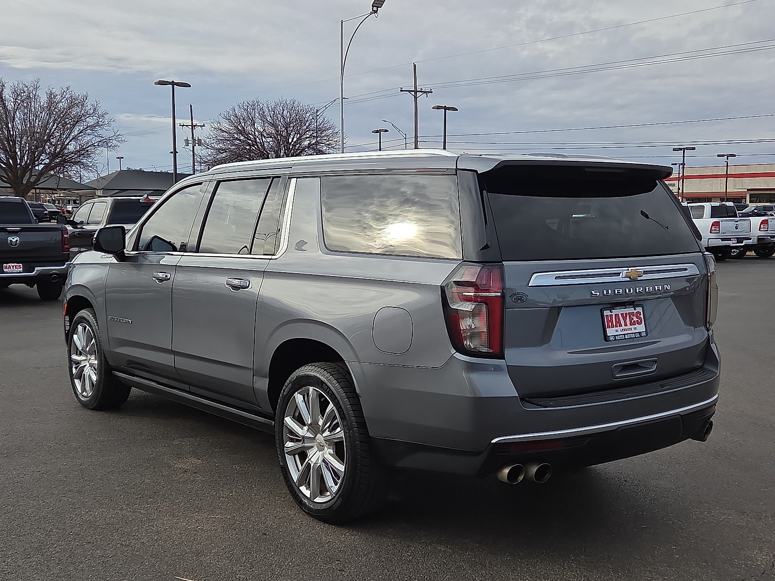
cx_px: 388
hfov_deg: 46.8
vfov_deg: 36.0
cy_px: 290
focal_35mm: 40
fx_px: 896
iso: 25
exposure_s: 1/1429
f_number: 1.8
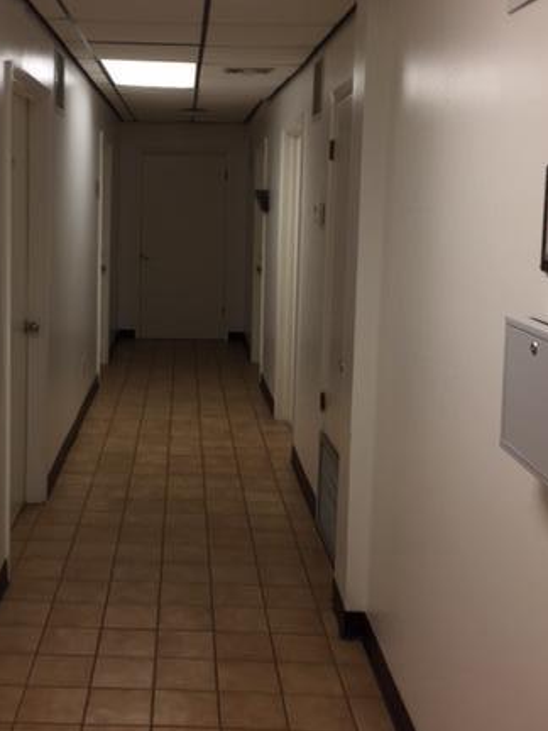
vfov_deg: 43.6
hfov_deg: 33.2
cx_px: 162
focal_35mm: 43
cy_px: 284
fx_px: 908
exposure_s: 1/60
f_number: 2.2
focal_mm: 4.15
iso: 40
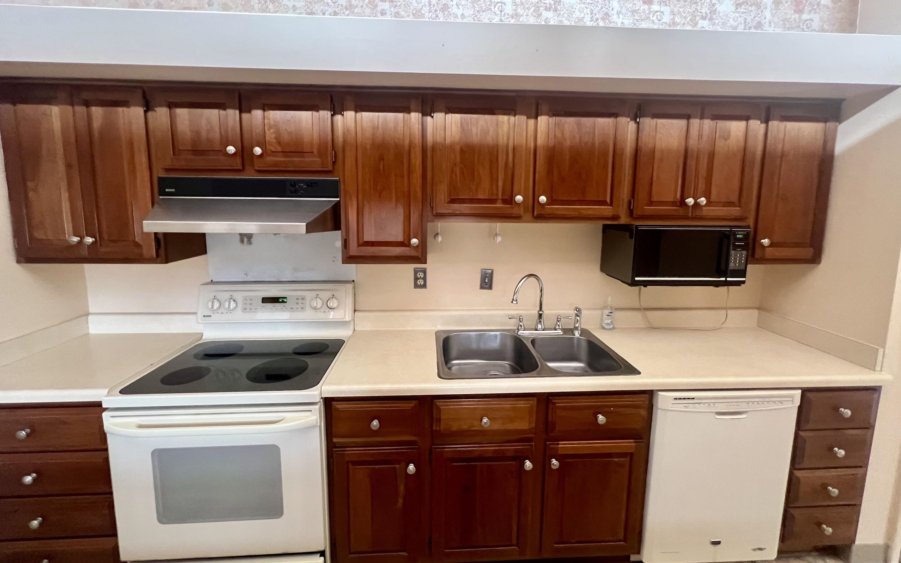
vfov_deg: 78.3
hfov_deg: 105.3
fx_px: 344
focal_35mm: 14
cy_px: 247
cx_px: 454
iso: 640
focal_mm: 1.57
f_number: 1.8
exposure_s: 1/60
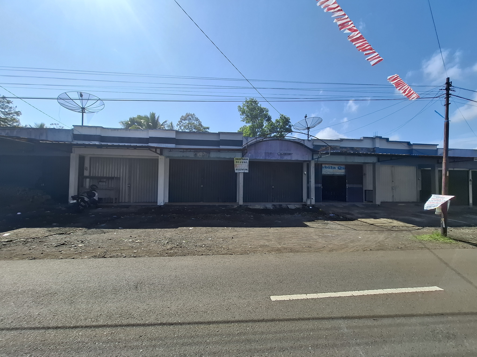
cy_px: 178
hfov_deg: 106.2
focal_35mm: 13
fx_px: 179
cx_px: 238
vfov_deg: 89.9
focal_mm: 1.74
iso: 40
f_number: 2.2
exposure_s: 1/1880
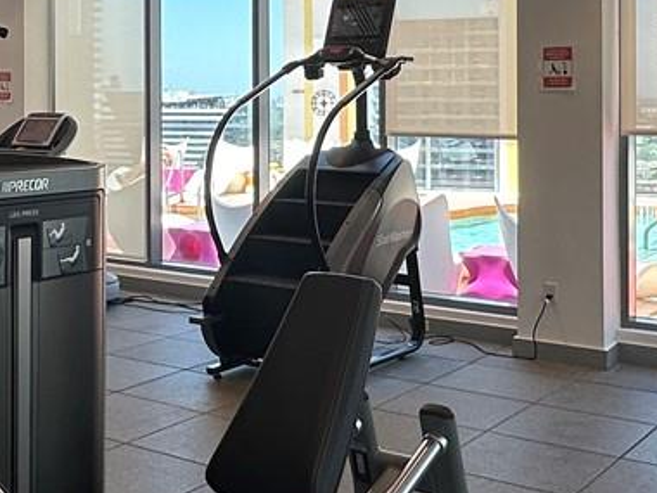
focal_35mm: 59
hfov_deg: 32.0
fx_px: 1120
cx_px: 152
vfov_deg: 24.3
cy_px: 81
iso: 40
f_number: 2.2
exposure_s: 1/168
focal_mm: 2.22
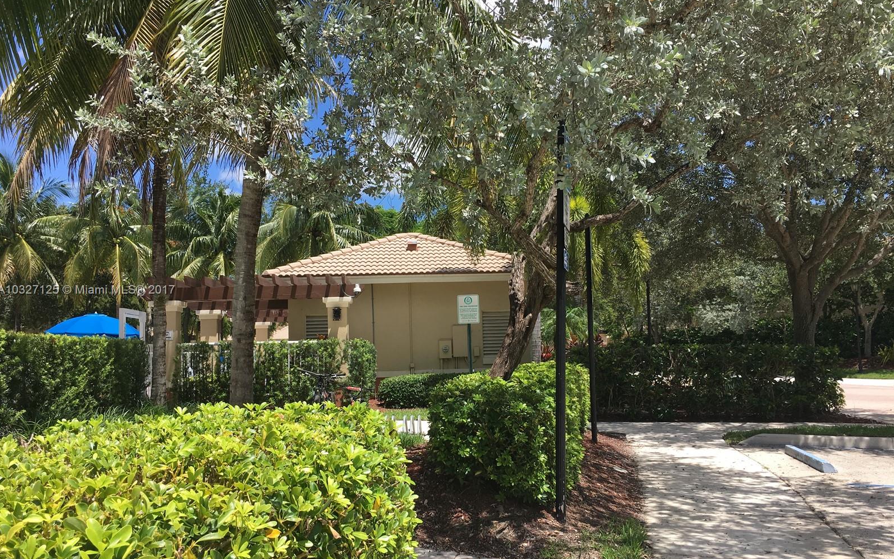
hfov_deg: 61.2
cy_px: 291
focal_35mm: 31
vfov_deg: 40.6
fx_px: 755
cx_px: 446
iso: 25
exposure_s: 1/1115
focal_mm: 4.15
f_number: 2.2
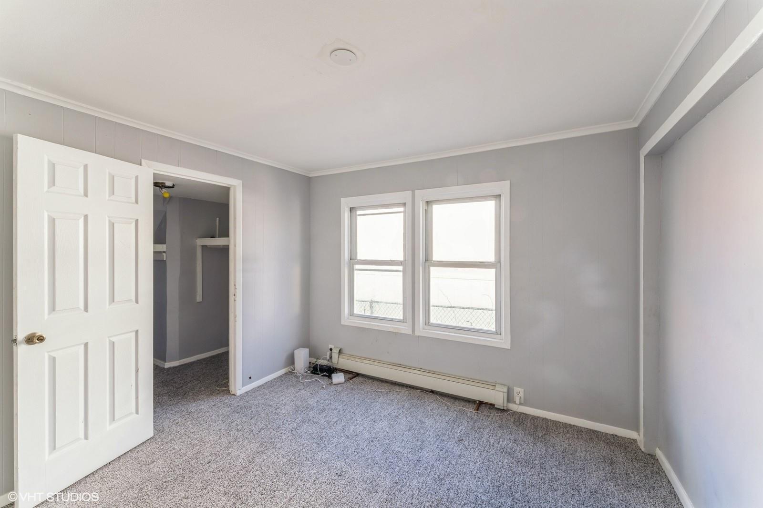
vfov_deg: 81.2
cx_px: 382
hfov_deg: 104.3
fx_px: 297
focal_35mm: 14
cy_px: 254
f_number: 11
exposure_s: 1/2
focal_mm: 14
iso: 100
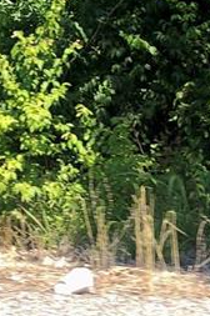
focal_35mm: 118
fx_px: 1035
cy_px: -96
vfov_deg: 16.4
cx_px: -24
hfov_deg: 11.4
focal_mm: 4
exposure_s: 1/500
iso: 20
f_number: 1.8
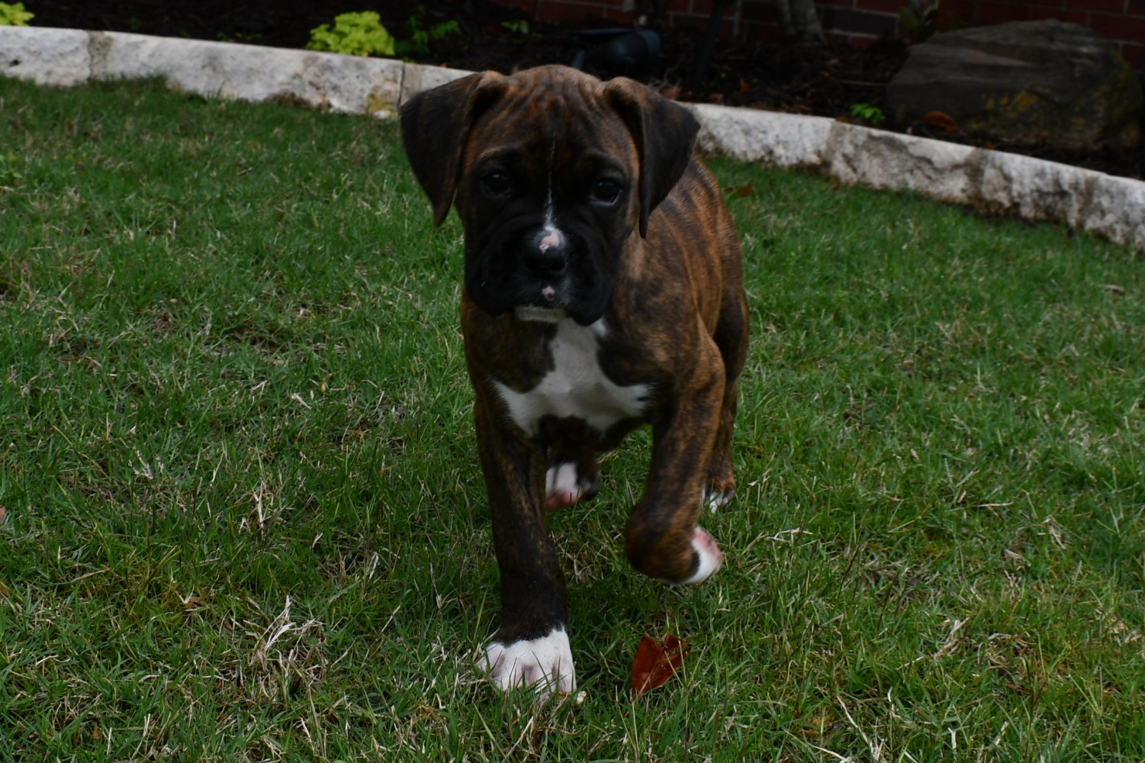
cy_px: 382
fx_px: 1049
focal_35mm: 33
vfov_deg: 40.0
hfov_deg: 57.2
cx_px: 572
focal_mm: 22
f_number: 8
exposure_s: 1/250
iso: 100
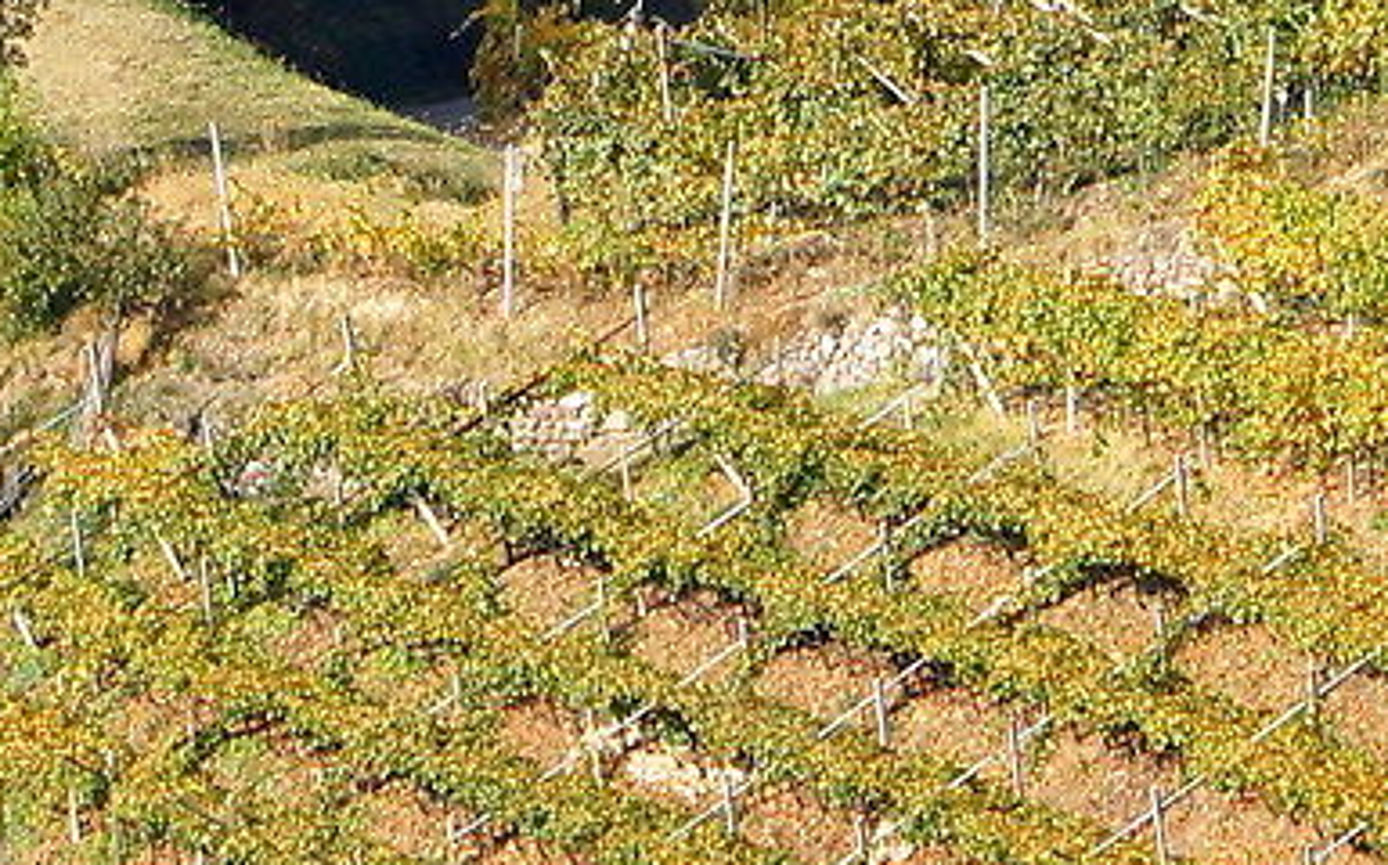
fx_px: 28841
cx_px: 1269
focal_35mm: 763
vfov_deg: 1.7
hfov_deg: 2.8
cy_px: -1910
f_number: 8
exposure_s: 1/400
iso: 200
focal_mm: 80
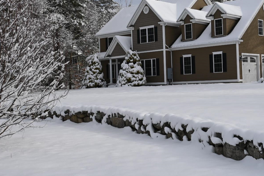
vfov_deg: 25.0
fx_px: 396
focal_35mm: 54
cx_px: 167
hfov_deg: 36.6
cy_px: 73
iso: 100
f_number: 8
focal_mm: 26.5
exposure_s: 1/500
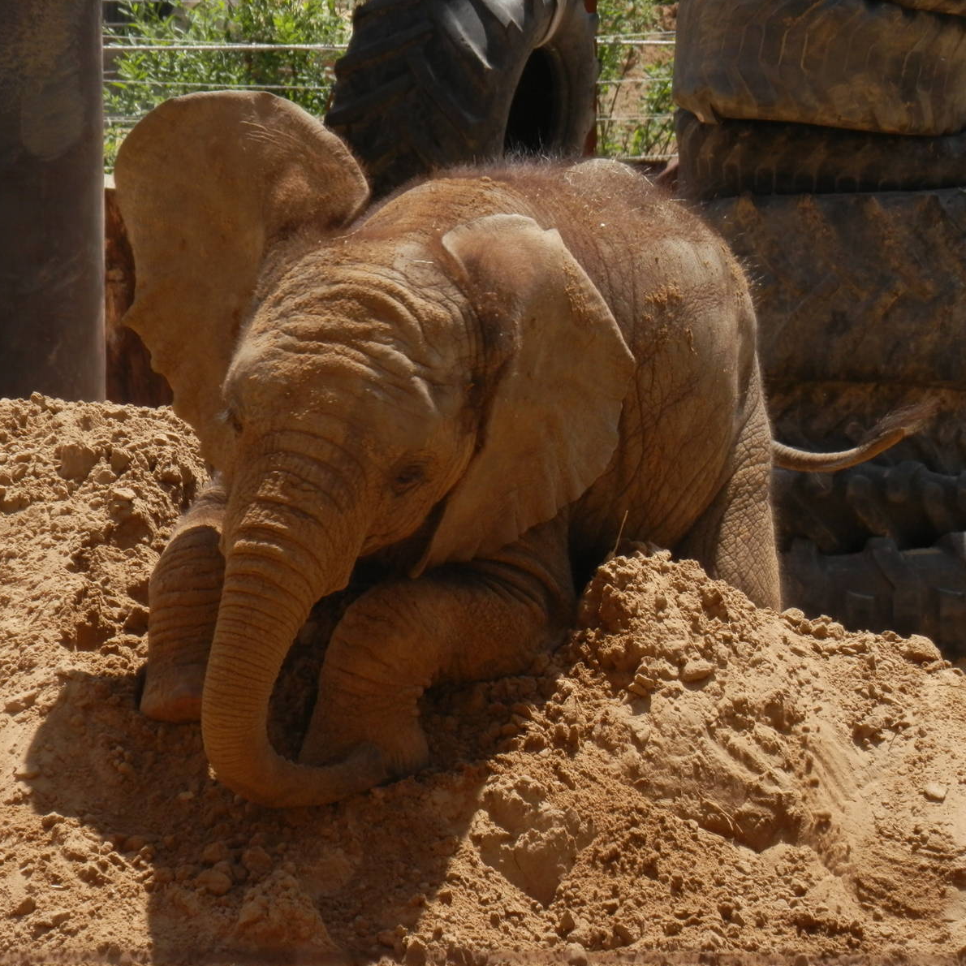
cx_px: 420
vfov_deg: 4.9
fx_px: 11334
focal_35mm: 359
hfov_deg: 4.9
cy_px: 484
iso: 80
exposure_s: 1/200
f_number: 6.5
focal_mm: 53.9
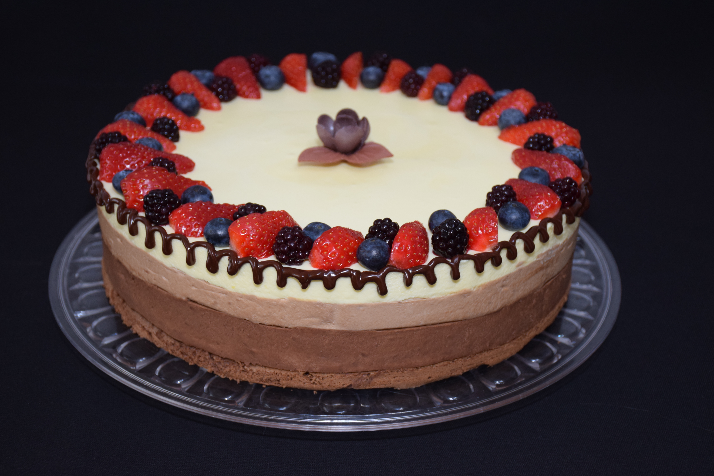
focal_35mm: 68
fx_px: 1339
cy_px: 238
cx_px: 357
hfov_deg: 29.9
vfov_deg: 20.2
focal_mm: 45
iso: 800
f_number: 4.5
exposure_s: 1/60
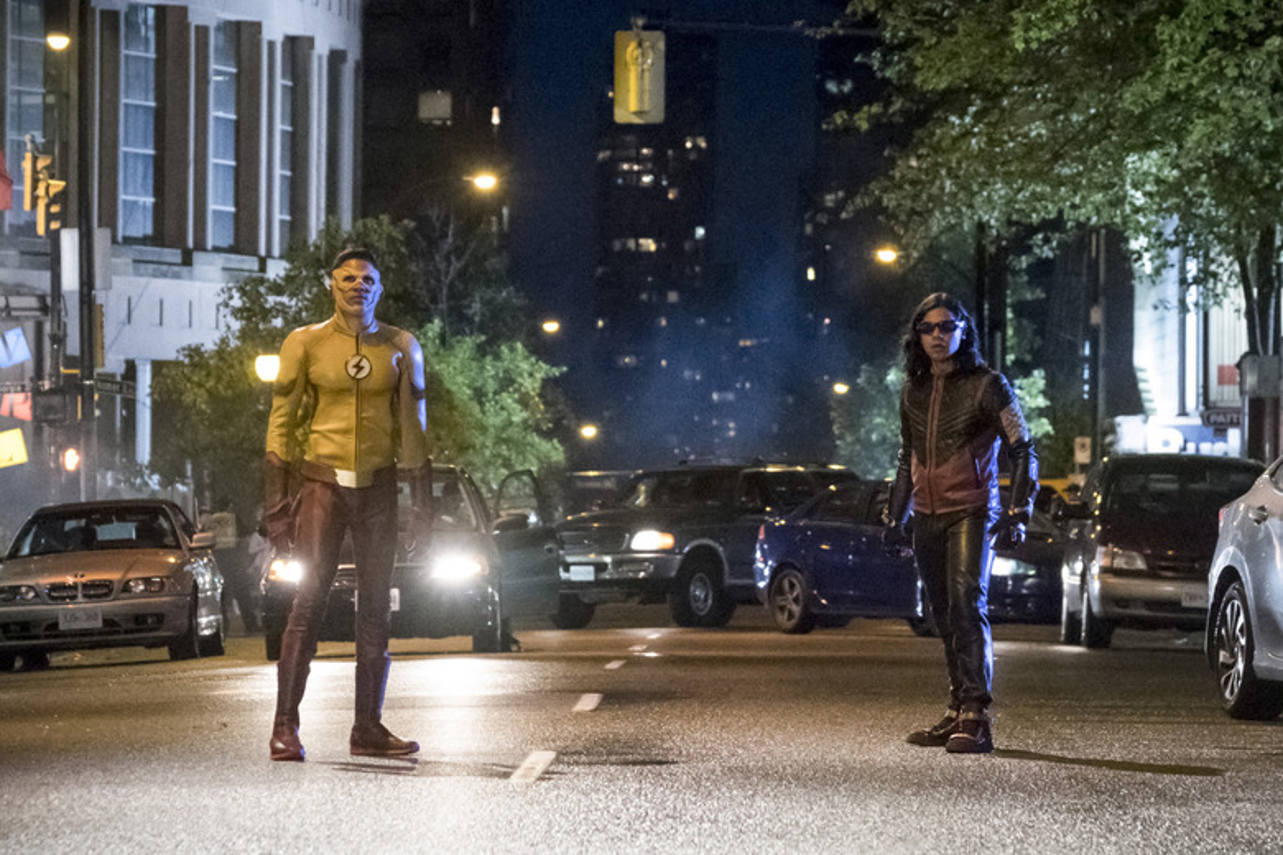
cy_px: 428
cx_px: 642
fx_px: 4312
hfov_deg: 16.9
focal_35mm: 121
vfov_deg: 11.3
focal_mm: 80.4
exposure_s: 1/320
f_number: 4
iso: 8000
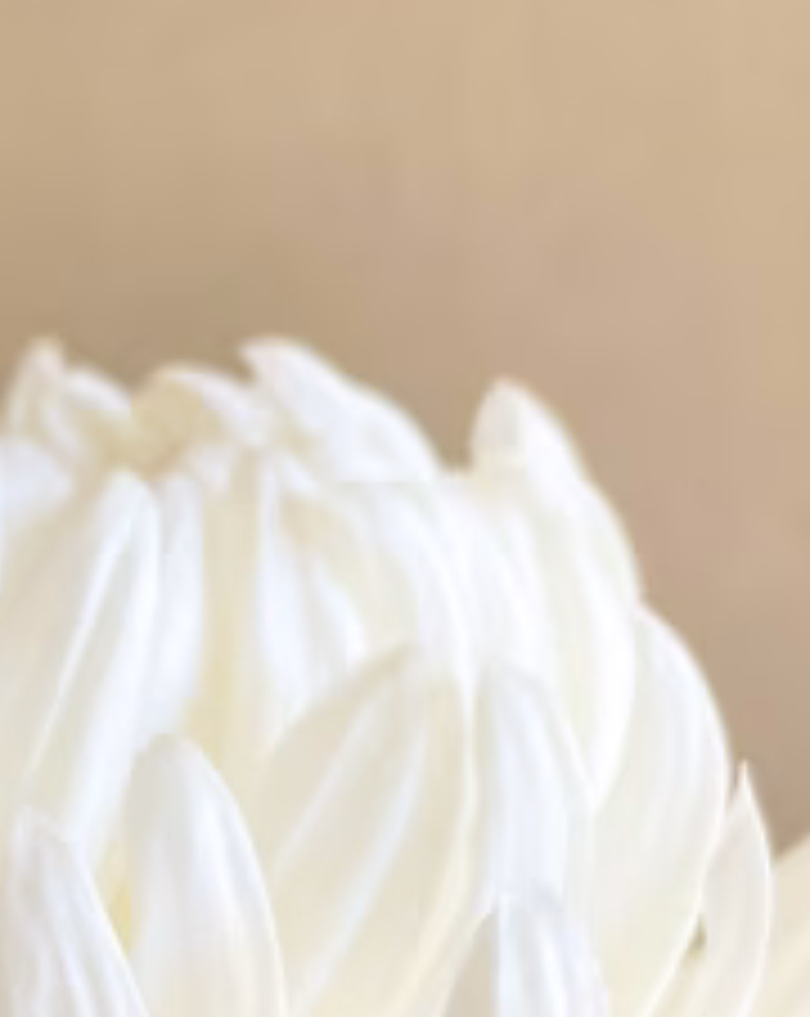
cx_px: -104
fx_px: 2704
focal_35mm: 90
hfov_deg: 16.5
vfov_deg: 21.3
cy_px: 626
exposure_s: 1/121
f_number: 1.6
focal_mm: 4.2
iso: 50
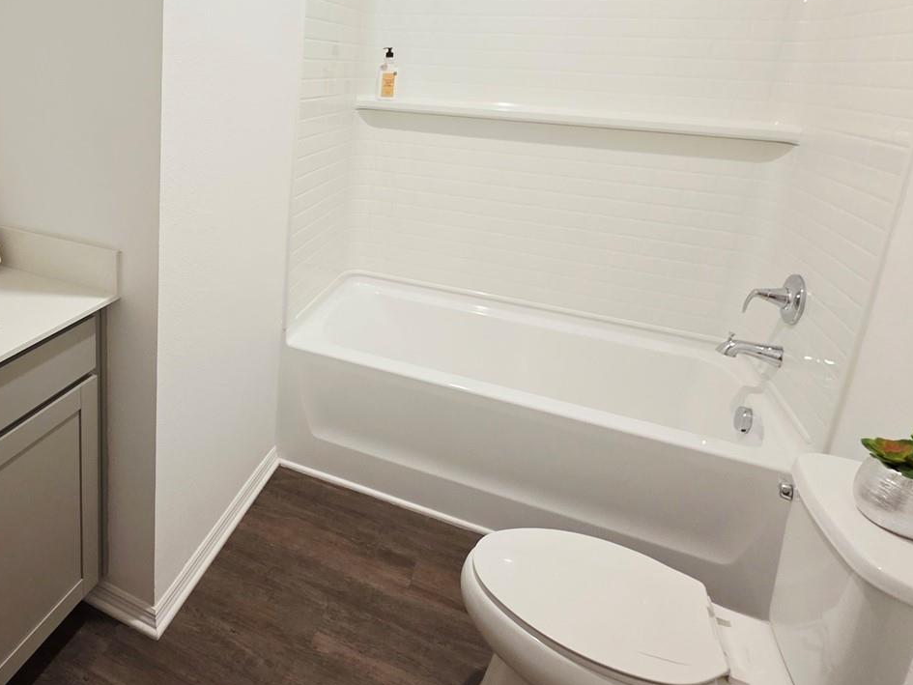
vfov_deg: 58.7
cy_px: 194
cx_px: 251
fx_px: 580
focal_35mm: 22
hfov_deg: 72.2
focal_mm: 2.2
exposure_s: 1/60
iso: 200
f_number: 1.9
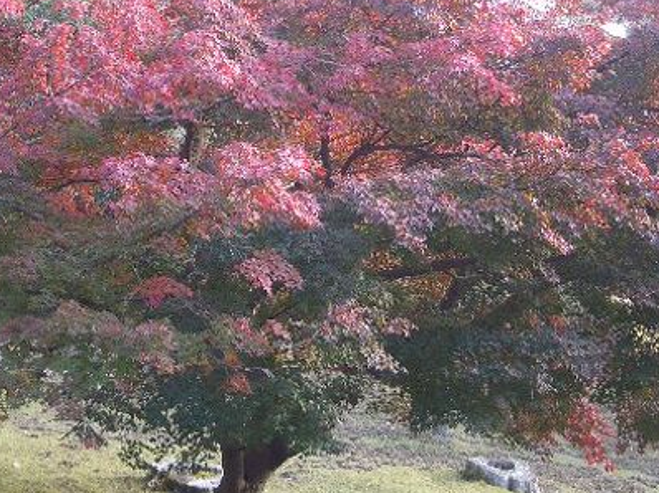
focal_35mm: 80
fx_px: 1522
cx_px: 228
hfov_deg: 24.3
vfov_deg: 18.4
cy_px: 218
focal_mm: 8.2
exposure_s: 1/60
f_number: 3.1
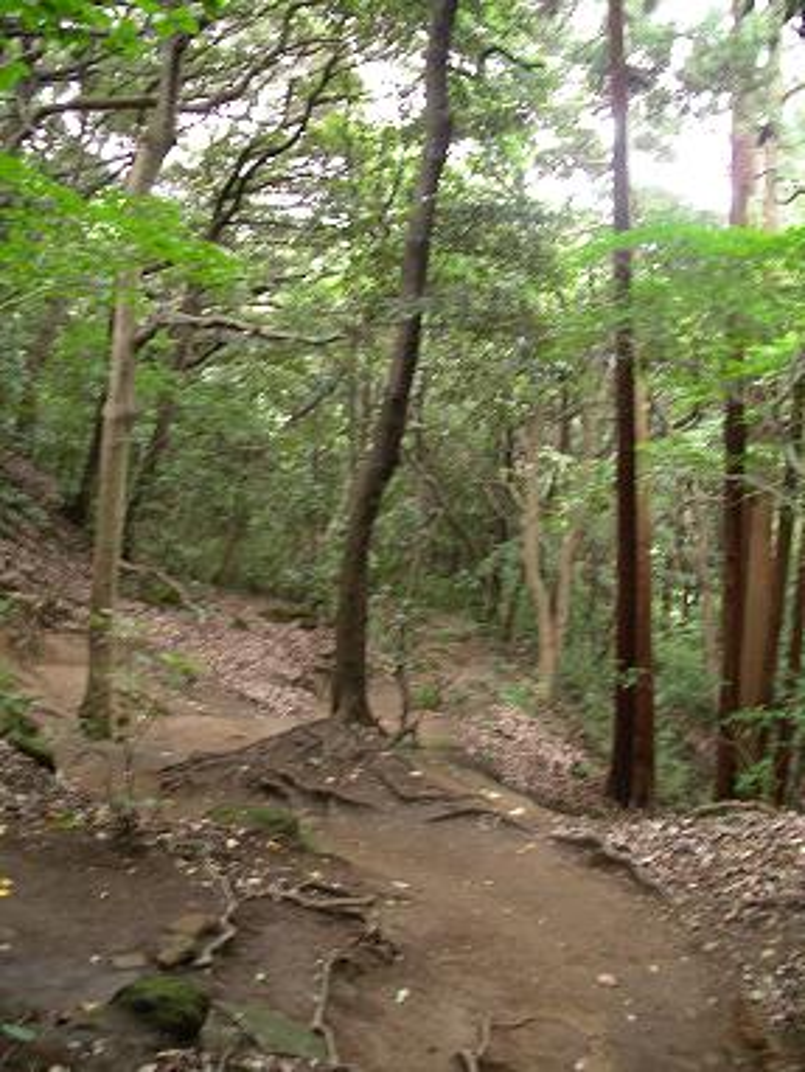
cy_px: 536
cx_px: 402
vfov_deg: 50.1
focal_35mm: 37
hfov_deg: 38.7
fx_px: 1146
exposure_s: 1/2.5
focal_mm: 7.8
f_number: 2.8
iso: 200
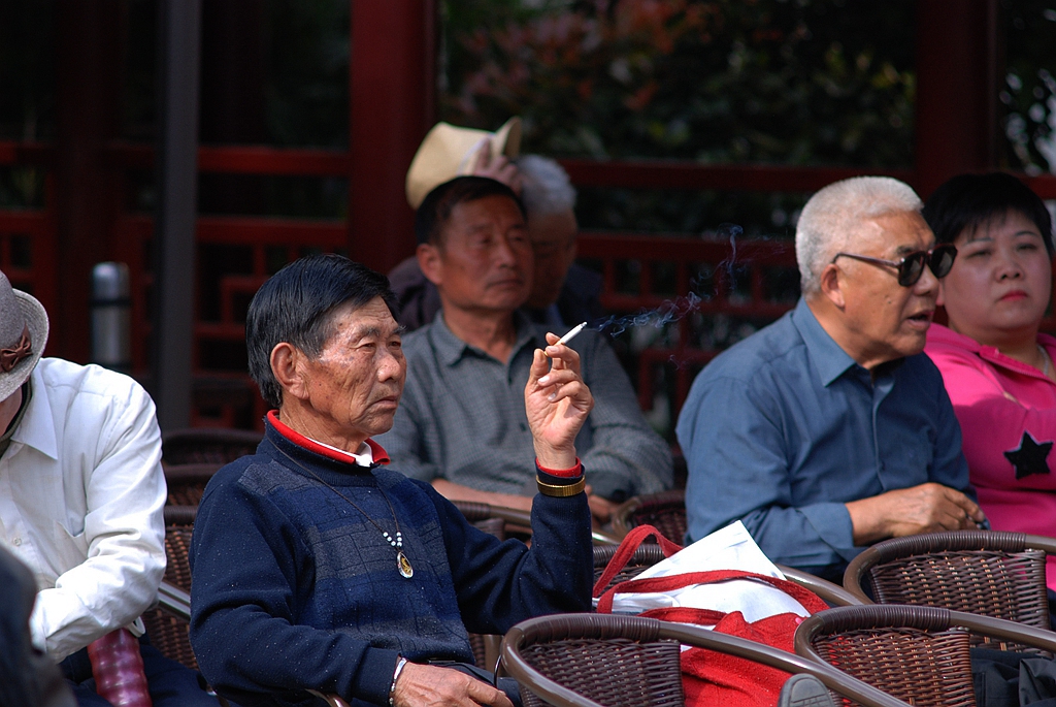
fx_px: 9249
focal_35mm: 315
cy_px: 354
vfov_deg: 4.4
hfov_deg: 6.5
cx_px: 528
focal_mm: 210
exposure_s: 1/200
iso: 200
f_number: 5
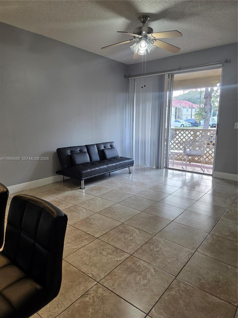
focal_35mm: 23
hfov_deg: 58.9
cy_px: 159
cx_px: 119
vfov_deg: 73.9
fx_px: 211
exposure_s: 1/120
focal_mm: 6.3
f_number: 1.7
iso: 100
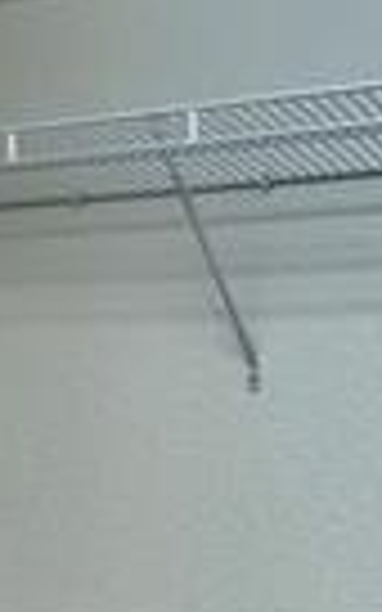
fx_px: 1016
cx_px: 315
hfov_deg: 21.0
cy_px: 837
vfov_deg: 27.0
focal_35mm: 61
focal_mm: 1.57
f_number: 1.8
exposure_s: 1/120
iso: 64
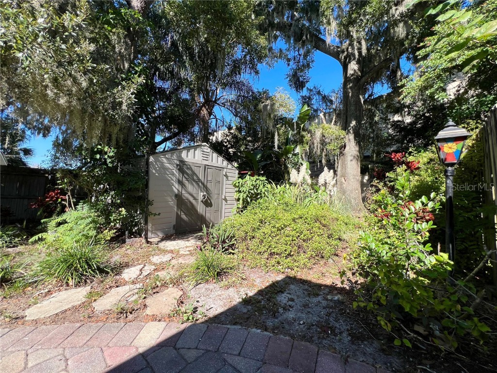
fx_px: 187
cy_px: 186
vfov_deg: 89.9
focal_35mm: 13
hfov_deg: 106.2
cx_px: 248
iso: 32
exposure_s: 1/649
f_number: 1.8
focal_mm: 1.57
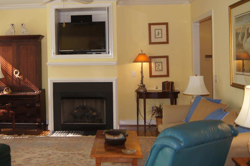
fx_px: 340
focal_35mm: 49
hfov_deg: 39.8
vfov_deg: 27.4
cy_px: 62
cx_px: 80
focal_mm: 18
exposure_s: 1/60
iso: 100
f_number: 4
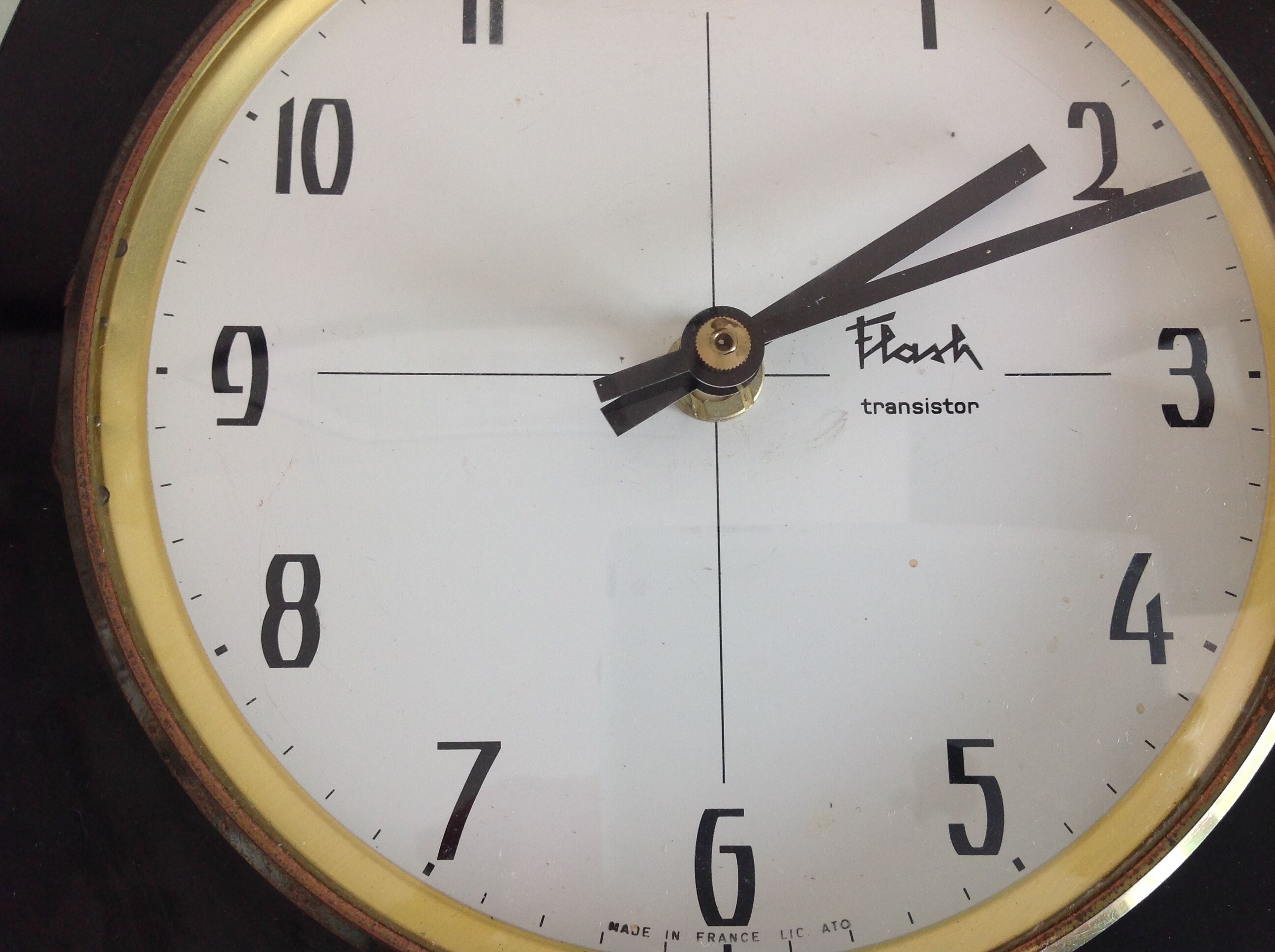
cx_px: 638
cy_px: 476
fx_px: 1287
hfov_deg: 52.7
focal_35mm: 35
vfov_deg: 40.6
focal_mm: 4.28
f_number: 2.4
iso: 50
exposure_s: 1/24
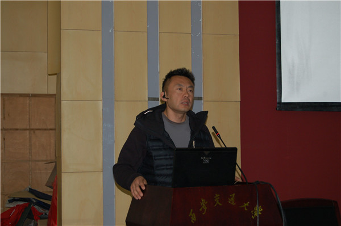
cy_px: 113
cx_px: 170
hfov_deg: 28.1
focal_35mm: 72
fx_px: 681
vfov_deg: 18.9
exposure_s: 1/60
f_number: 5.6
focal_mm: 48
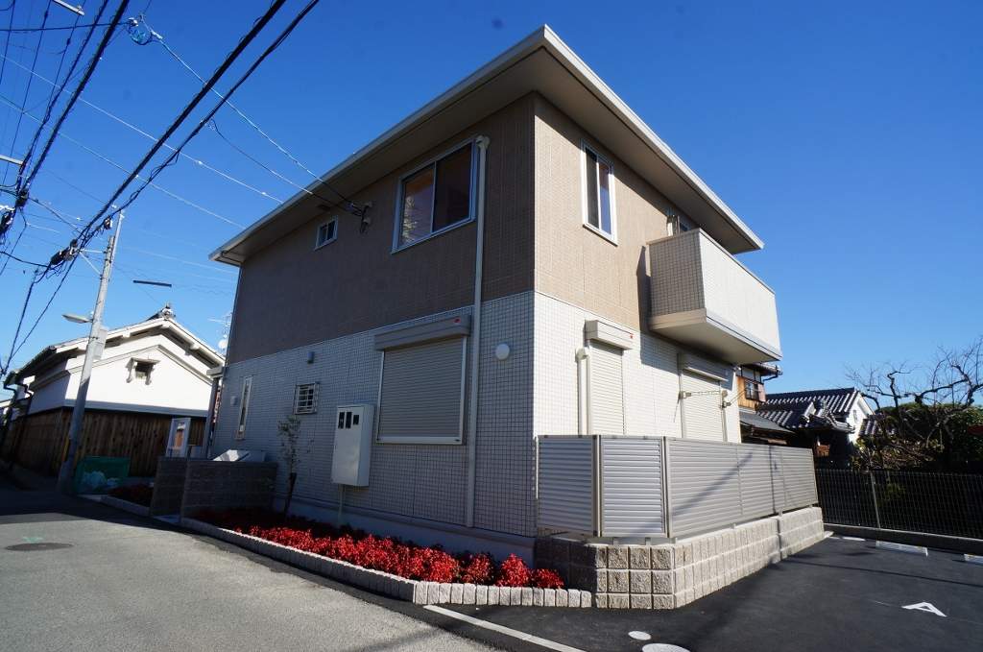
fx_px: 654
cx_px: 492
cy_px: 326
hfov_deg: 73.8
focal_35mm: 24
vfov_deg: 53.0
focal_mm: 16
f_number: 13
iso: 100
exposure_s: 1/80
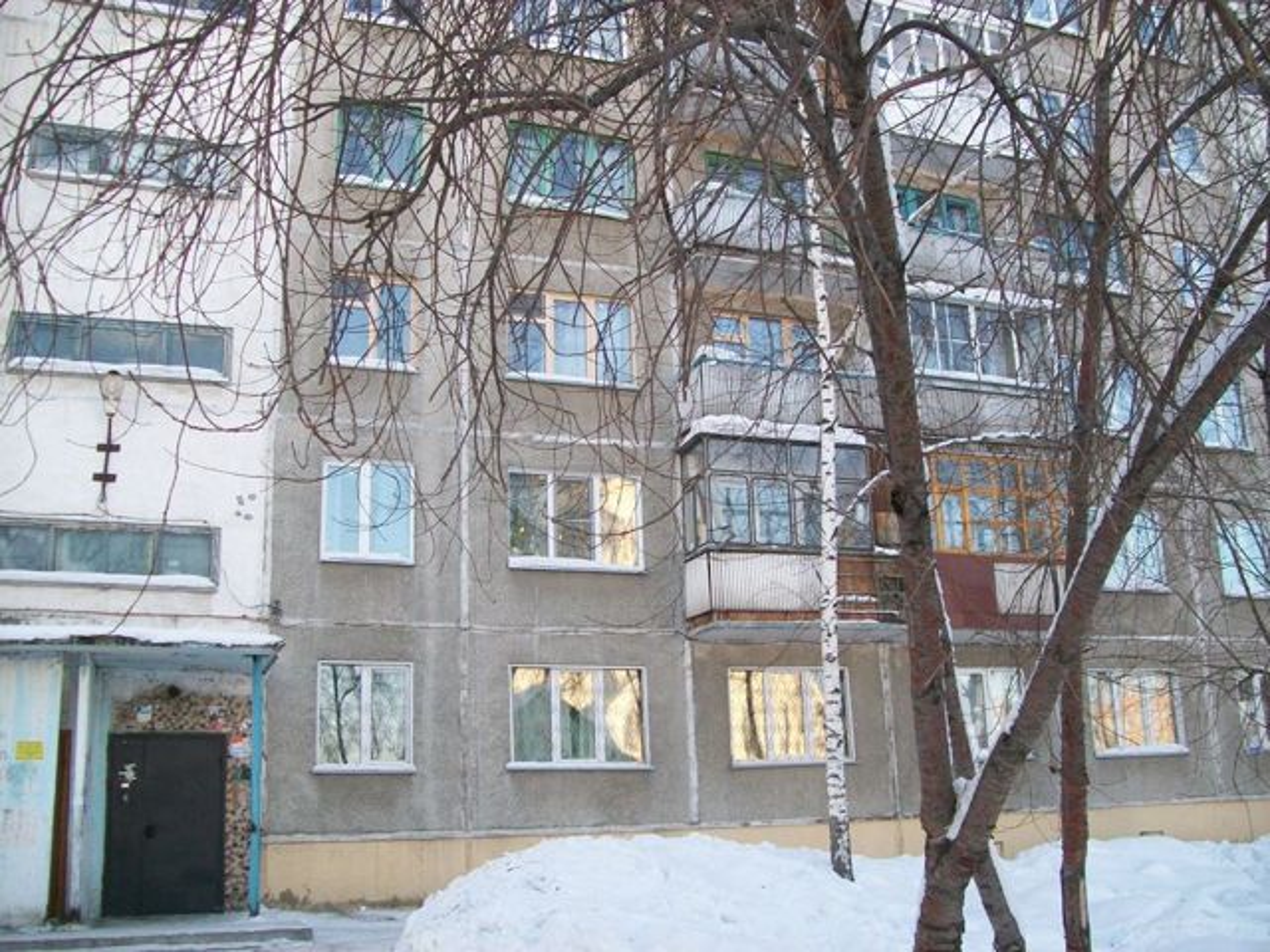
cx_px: 635
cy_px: 476
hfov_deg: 54.0
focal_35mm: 34
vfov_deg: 41.8
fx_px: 1247
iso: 64
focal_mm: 6.1
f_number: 2.7
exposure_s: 1/160
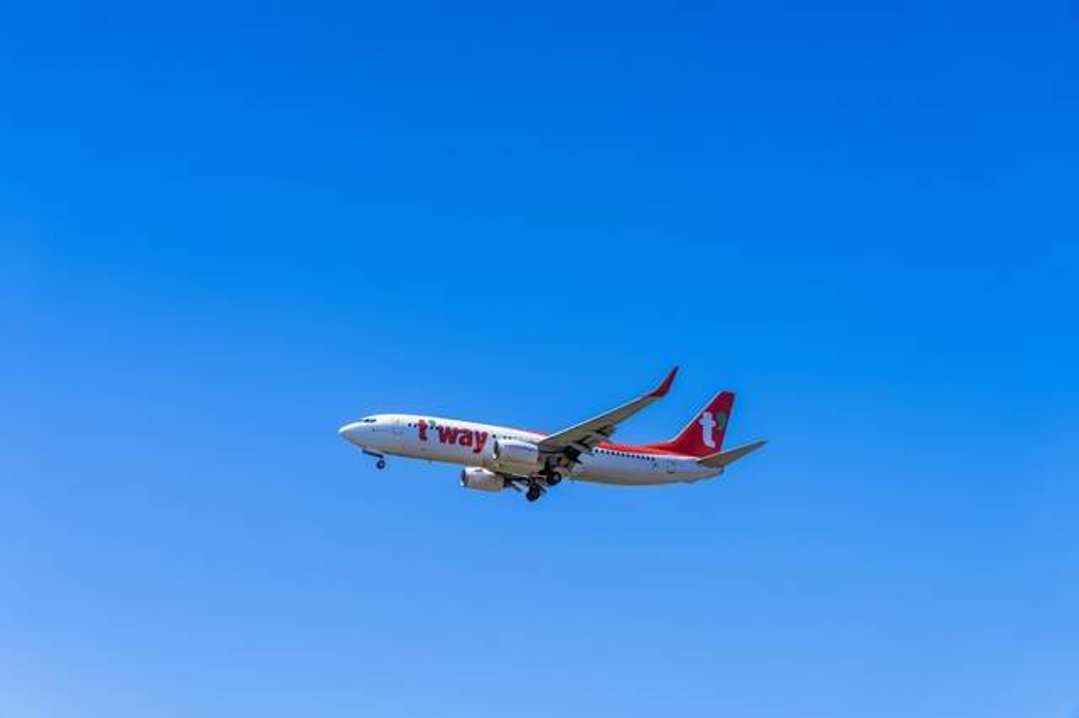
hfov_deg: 28.9
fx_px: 2097
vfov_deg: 19.4
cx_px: 540
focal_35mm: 70
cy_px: 359
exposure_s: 1/2000
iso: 100
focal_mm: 70
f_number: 3.5
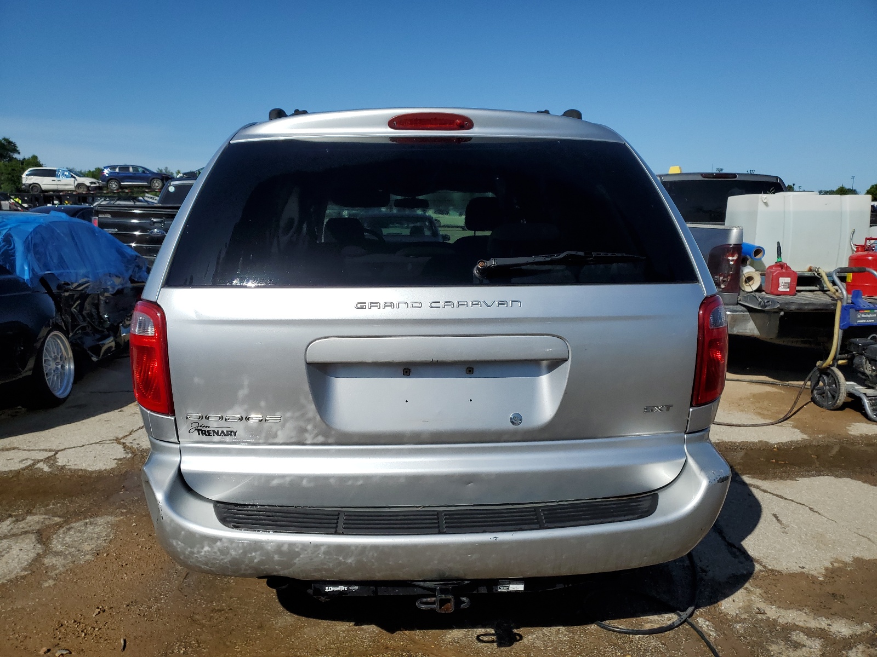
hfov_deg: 67.3
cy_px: 328
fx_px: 659
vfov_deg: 53.1
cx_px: 438
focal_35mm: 26
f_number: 1.5
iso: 50
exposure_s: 1/10000
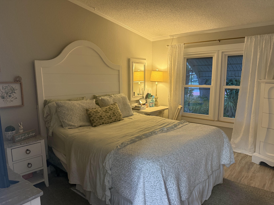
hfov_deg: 69.4
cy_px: 107
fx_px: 198
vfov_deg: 54.9
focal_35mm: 25
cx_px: 138
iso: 400
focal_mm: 6.76
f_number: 1.78
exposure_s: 1/60
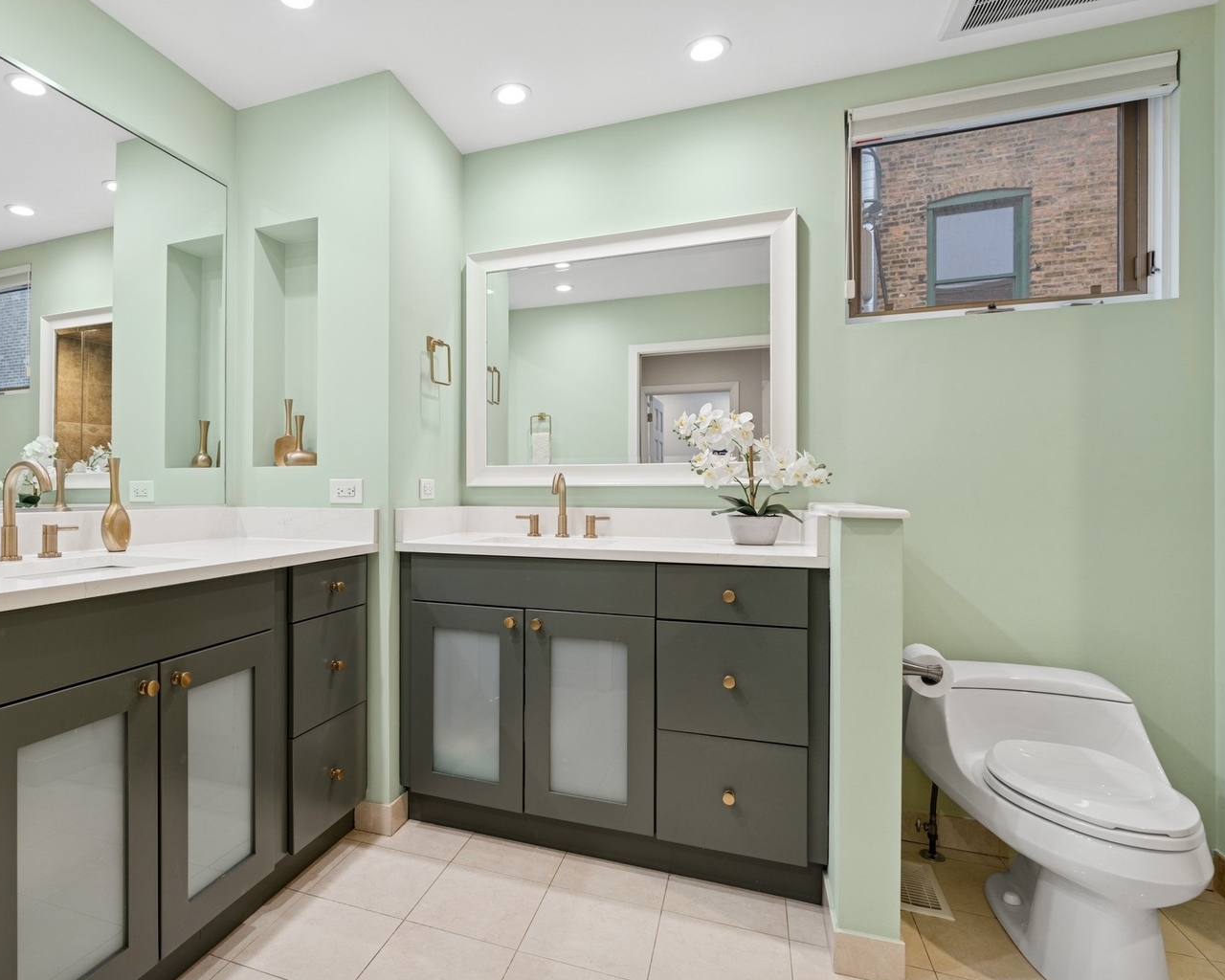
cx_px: 456
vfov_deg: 70.8
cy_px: 494
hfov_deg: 81.6
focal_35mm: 19
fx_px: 689
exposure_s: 1/25
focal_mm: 16
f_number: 8
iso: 320
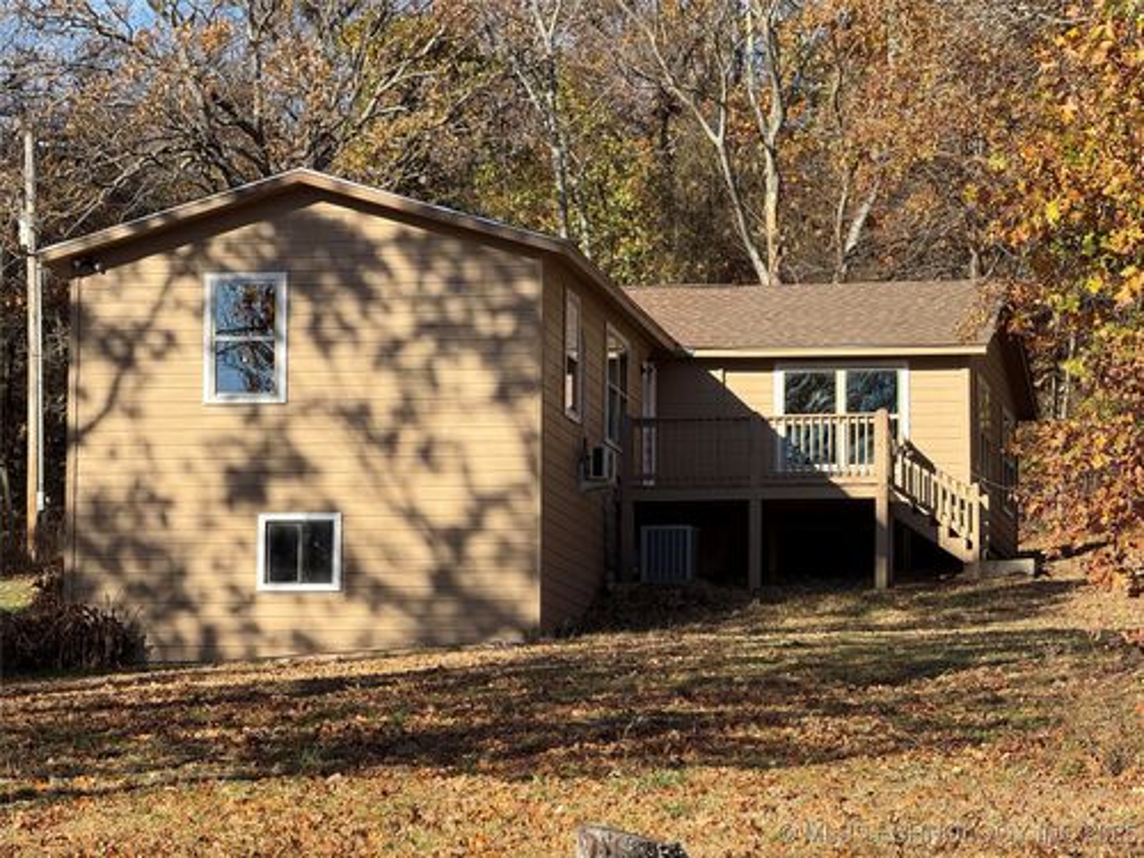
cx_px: 572
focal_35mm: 120
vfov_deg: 12.3
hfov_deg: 16.4
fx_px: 3966
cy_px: 429
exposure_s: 1/714
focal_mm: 15.66
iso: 50
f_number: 2.8
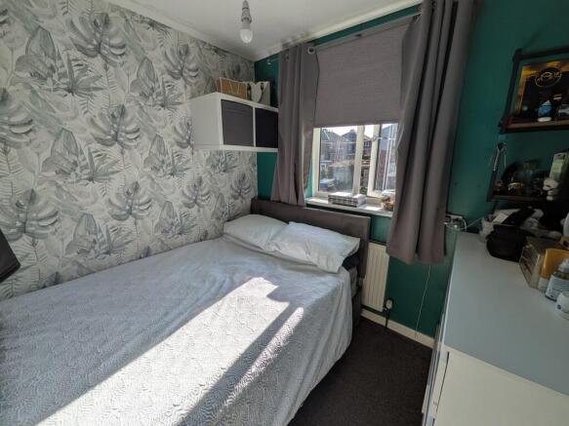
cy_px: 213
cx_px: 284
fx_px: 230
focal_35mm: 14
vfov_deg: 85.7
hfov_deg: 102.1
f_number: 2.2
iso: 44
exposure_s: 1/809
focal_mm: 1.85
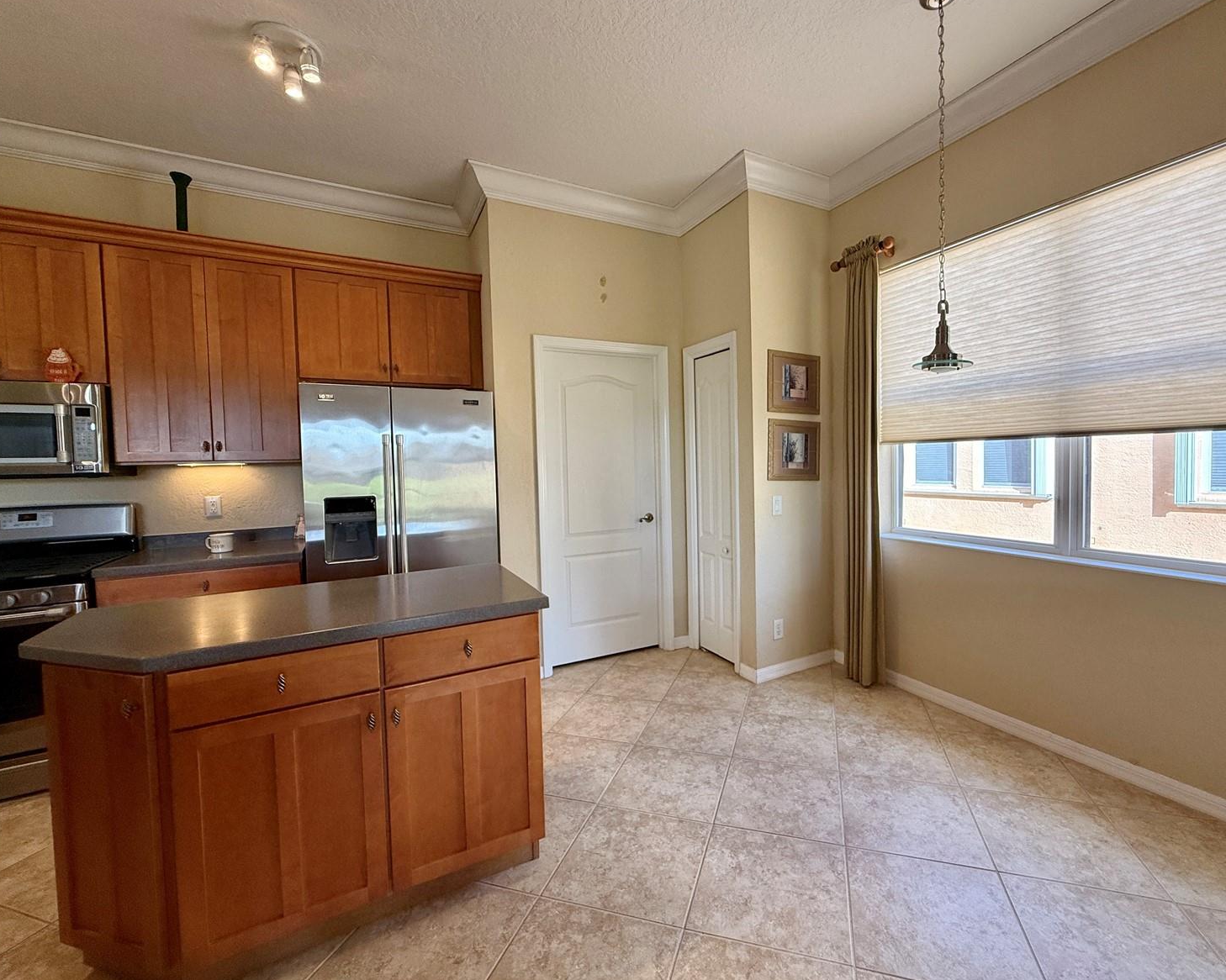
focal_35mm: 15
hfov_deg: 96.6
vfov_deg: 84.0
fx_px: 544
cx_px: 661
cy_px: 480
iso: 125
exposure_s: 1/120
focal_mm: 2.22
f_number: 2.2
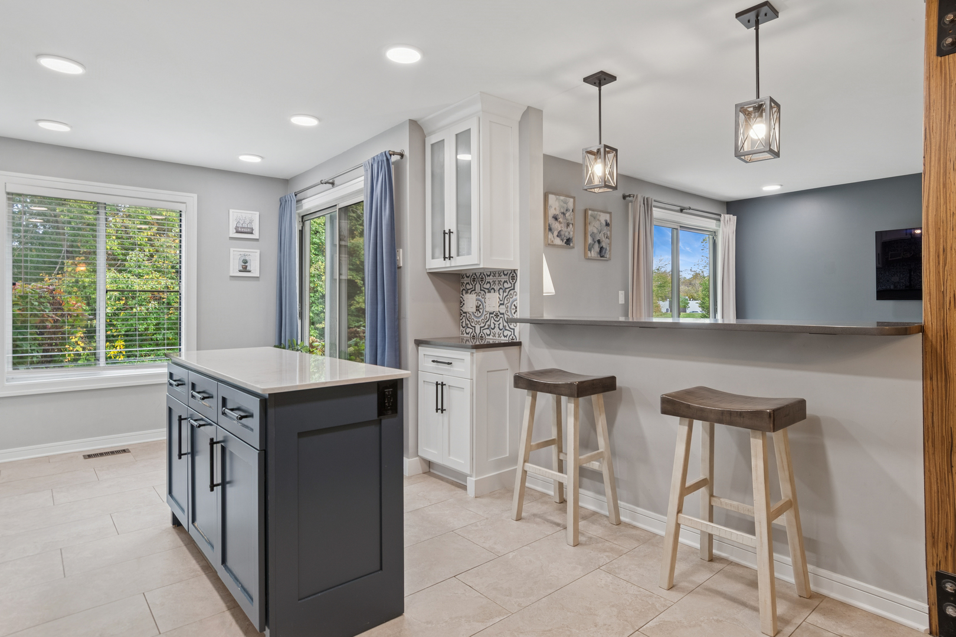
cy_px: 318
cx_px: 478
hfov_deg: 90.0
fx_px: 478
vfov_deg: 67.4
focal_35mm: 18
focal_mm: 12
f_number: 8
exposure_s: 1/13
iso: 250
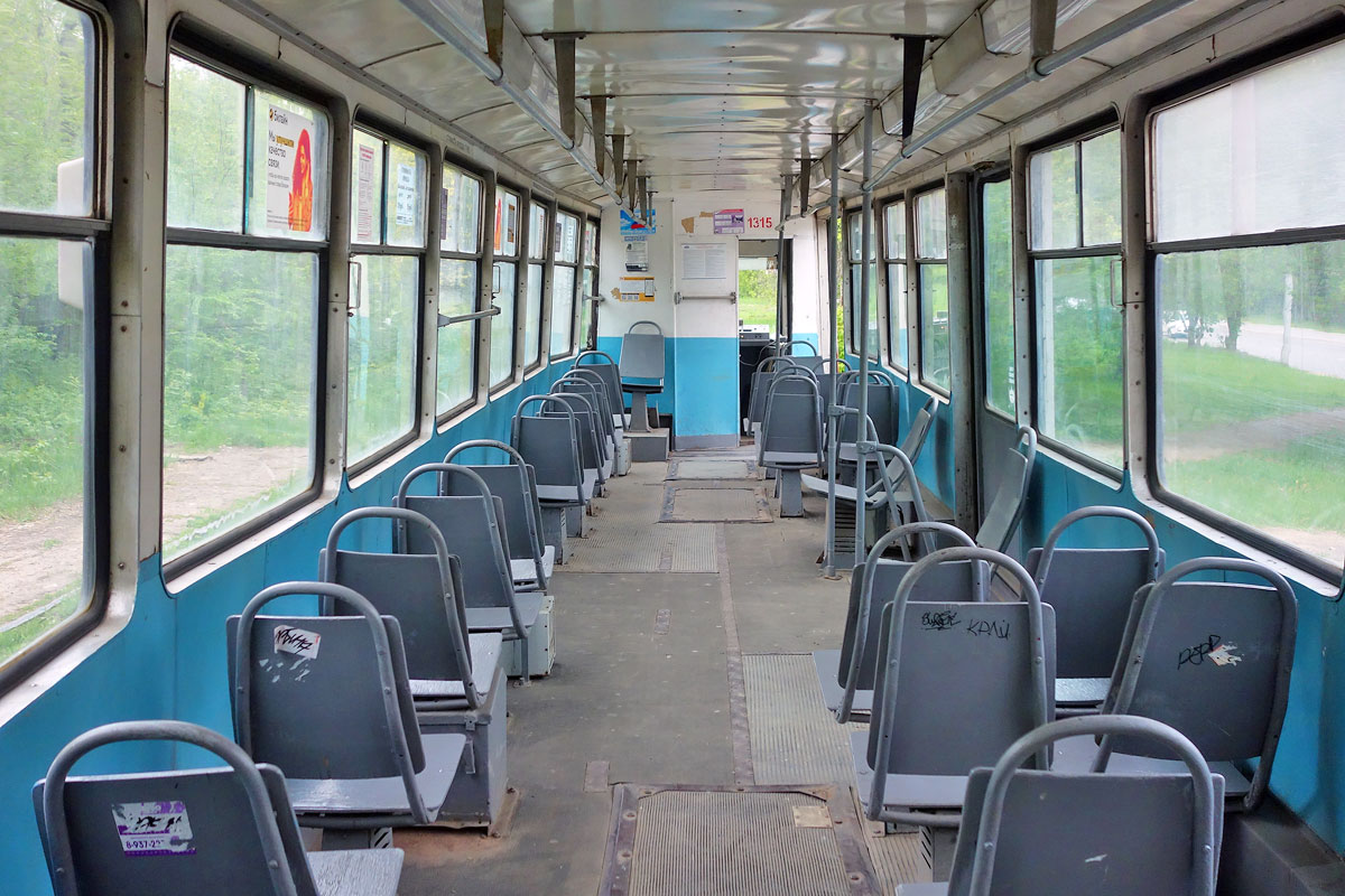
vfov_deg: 35.9
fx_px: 1382
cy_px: 448
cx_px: 672
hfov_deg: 51.9
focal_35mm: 37
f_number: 2.8
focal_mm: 13.9
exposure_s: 1/500
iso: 500
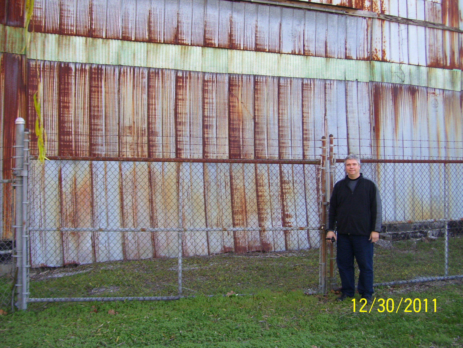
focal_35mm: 37
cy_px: 174
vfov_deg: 38.7
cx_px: 232
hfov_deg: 50.1
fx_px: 495
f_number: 2.7
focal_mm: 6
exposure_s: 1/125
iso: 80
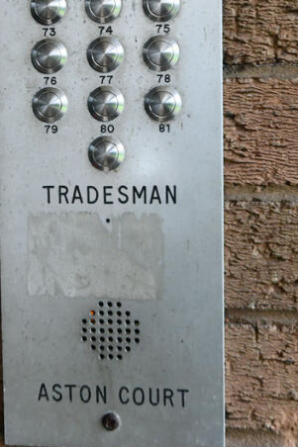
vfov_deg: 29.5
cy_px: 151
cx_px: 94
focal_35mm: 68
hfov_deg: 19.9
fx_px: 845
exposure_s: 1/125
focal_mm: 20
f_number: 3.5
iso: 900
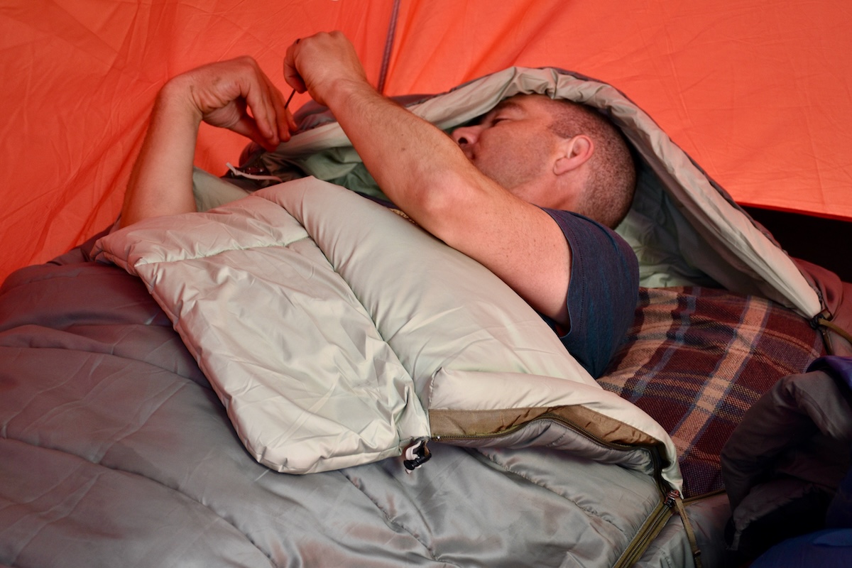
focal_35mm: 68
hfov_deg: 29.9
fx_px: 1597
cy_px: 284
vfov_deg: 20.2
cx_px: 426
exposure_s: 1/60
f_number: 4.5
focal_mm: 45
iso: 500
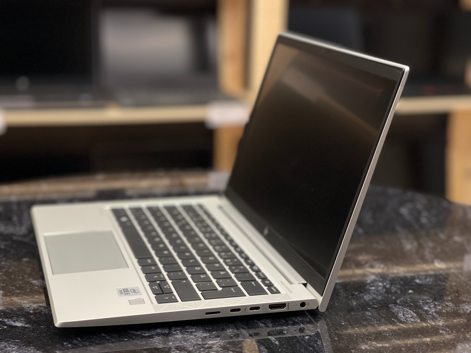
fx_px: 871
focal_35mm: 64
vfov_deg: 22.9
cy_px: 176
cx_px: 236
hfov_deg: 30.3
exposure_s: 1/40
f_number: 2.2
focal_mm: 7.5
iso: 160
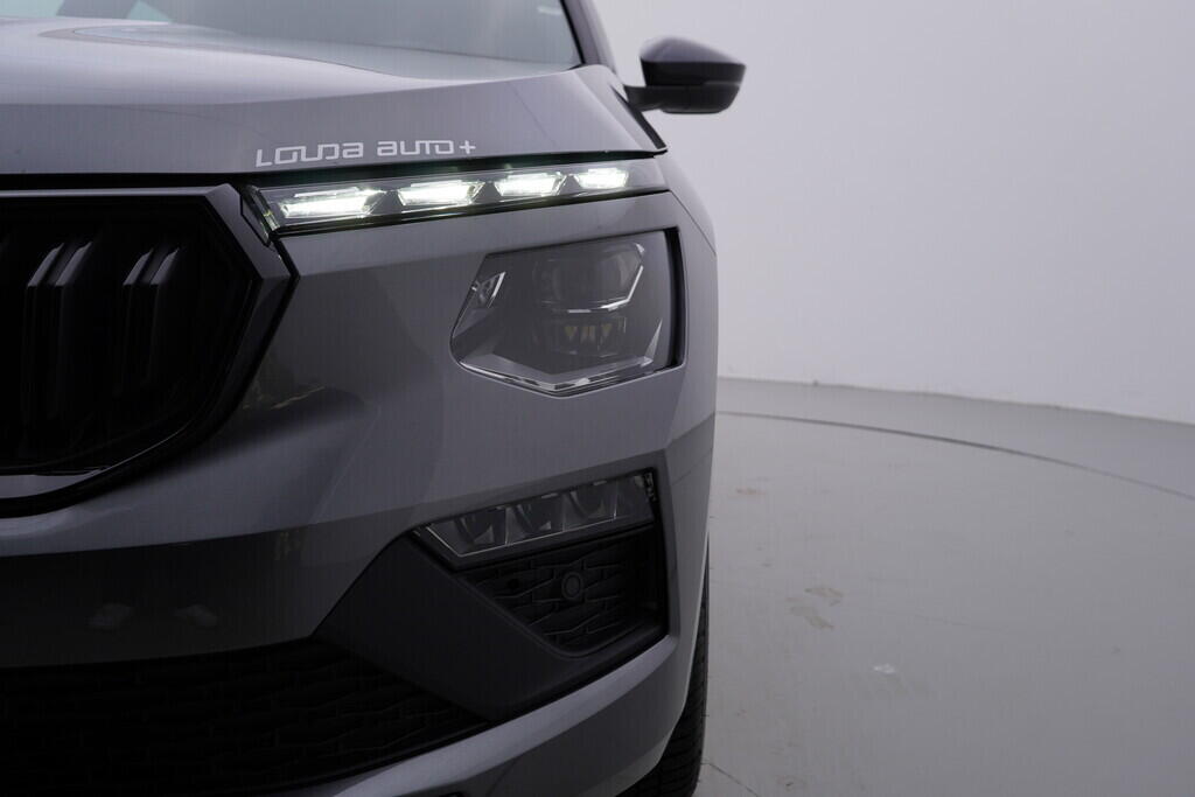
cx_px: 598
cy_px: 398
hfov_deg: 53.1
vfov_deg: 36.9
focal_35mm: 36
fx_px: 1195
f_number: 4.5
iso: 125
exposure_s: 1/100
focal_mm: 24
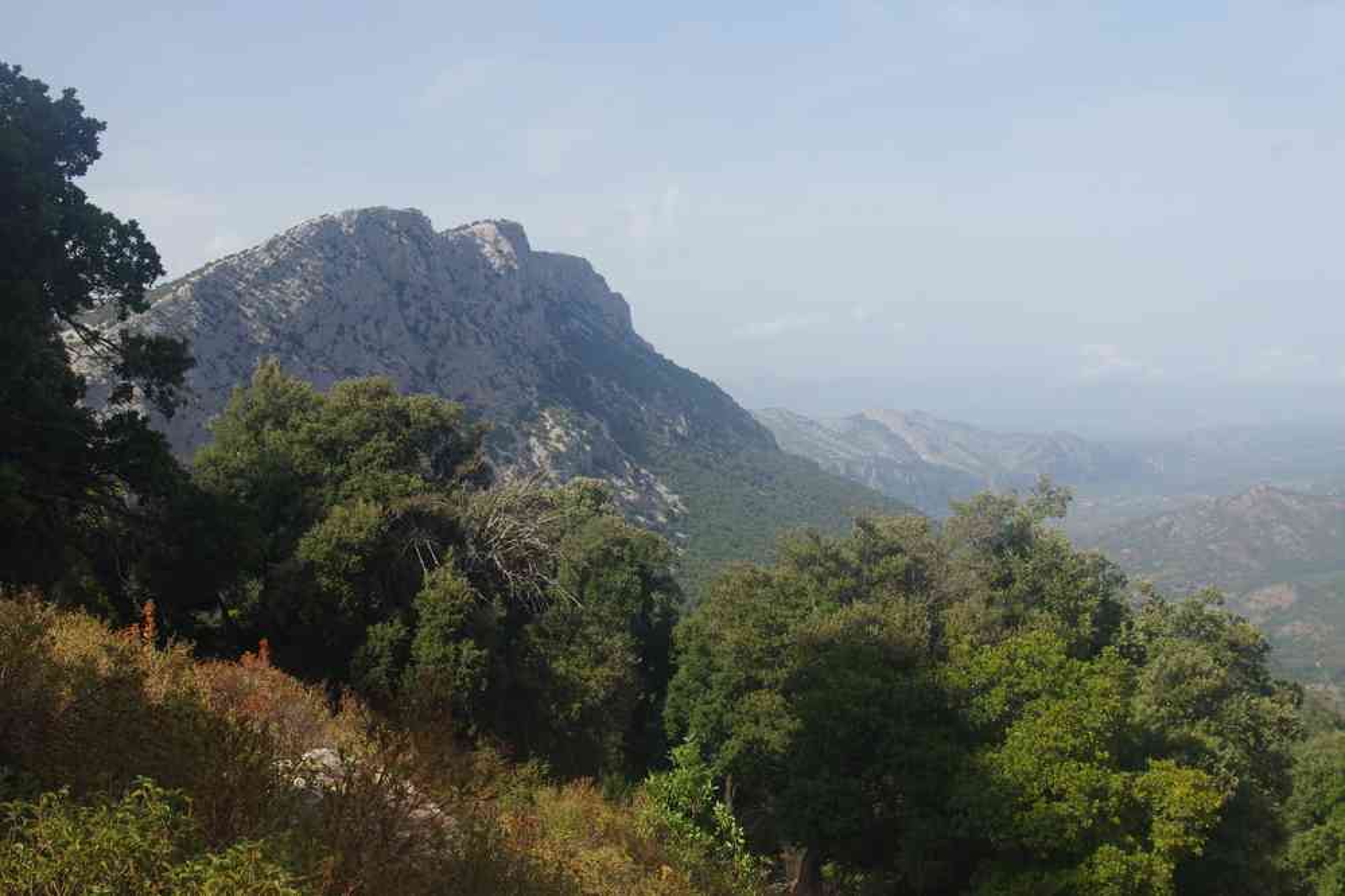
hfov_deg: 40.0
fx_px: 1849
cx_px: 672
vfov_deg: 27.3
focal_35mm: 50
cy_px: 448
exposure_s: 1/80
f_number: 11
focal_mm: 33
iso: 200
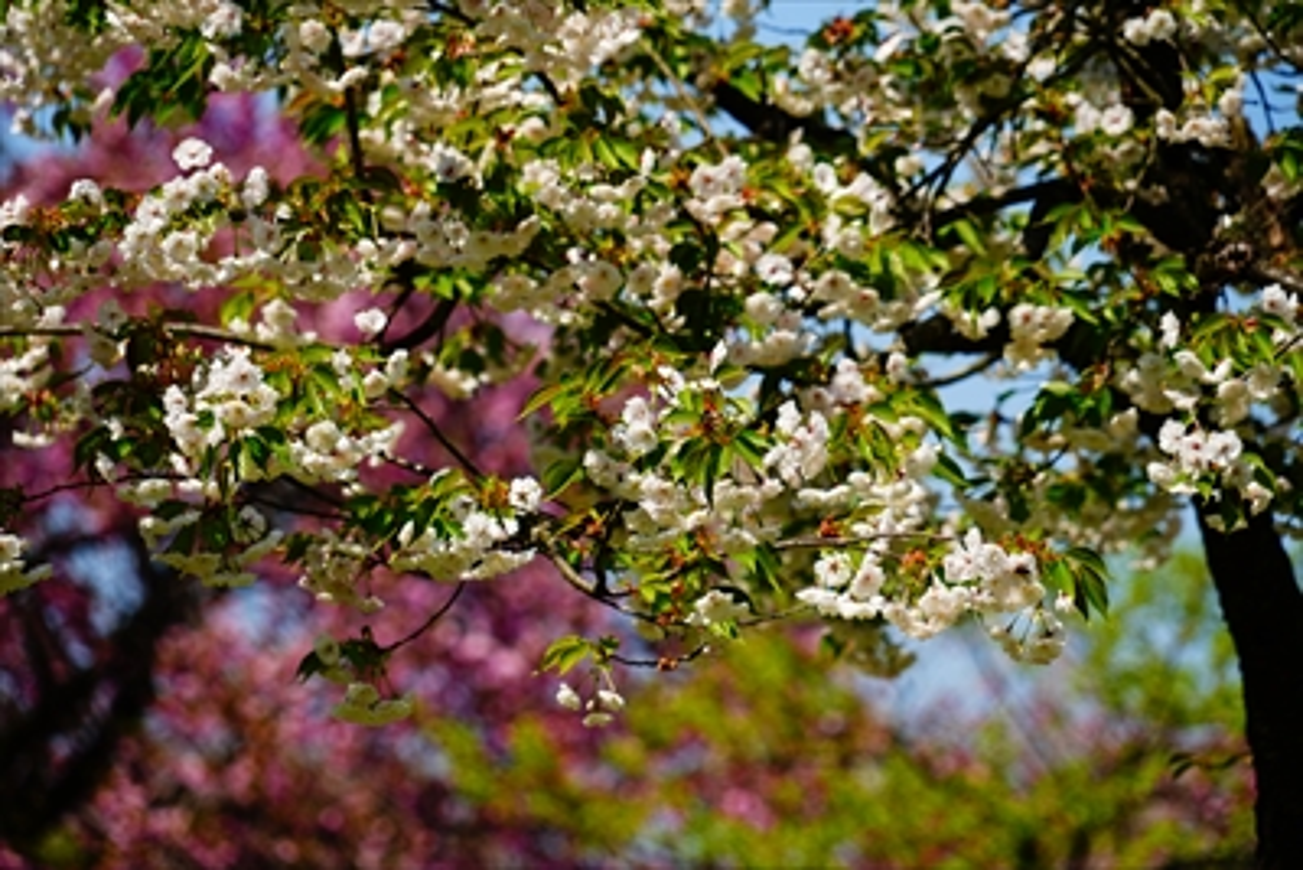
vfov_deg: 5.7
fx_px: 8689
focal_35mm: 240
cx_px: 652
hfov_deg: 8.6
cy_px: 435
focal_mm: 240
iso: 100
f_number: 7.1
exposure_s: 1/320
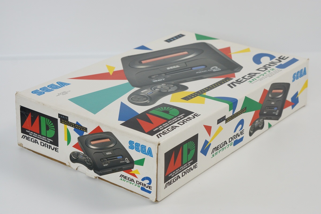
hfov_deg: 27.0
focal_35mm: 75
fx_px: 669
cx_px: 160
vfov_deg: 18.2
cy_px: 107
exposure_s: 1/80
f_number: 6.3
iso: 500
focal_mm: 50
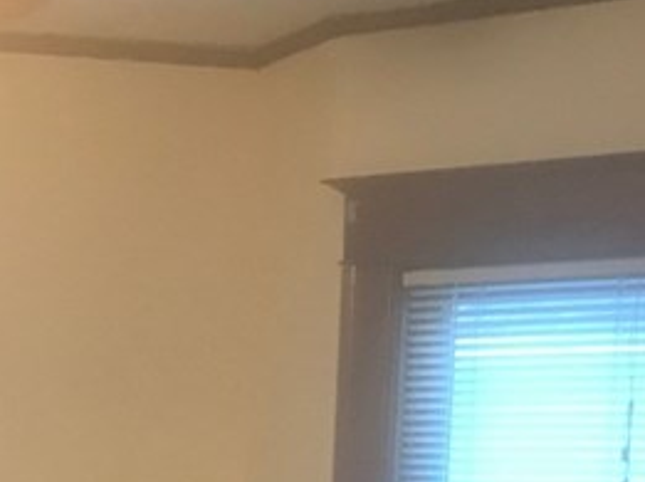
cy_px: 831
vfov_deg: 12.4
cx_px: 99
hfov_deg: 17.7
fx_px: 2047
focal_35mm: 110
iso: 40
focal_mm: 3.99
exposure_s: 1/17
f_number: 1.8
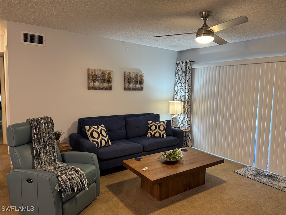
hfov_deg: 71.6
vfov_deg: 56.8
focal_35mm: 24
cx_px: 143
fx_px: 198
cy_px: 108
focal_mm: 6.76
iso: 320
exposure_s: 1/60
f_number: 1.78
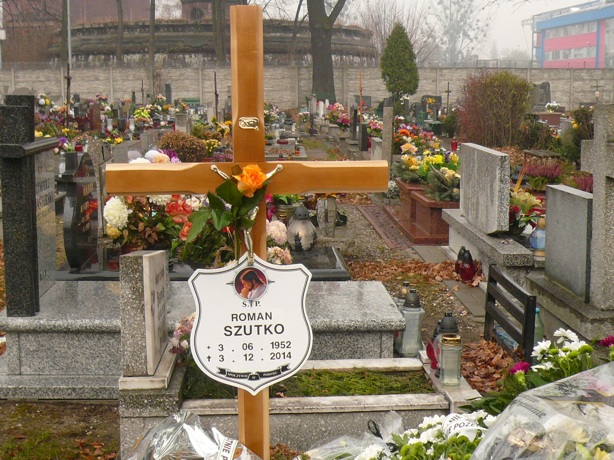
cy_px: 230
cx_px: 307
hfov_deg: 39.7
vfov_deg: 30.3
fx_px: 851
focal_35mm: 48
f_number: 2.9
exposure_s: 1/160
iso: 100
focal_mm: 5.2
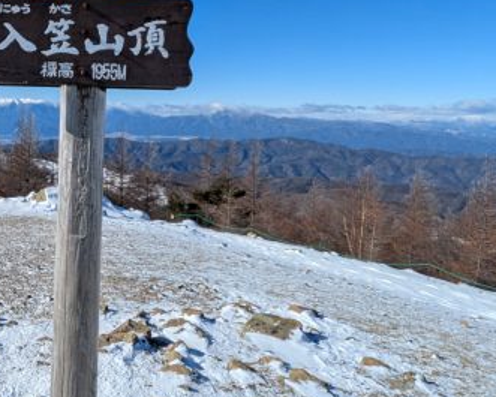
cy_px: 76
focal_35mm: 33
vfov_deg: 42.4
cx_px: 78
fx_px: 485
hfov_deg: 49.9
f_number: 2.2
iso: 48
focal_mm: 1.83
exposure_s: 1/2747
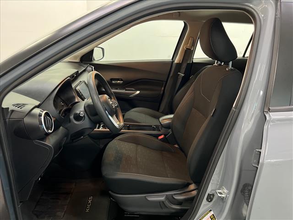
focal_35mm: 26
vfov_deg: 53.1
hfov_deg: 67.3
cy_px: 110
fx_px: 220
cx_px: 146
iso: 500
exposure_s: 1/40
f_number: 1.5
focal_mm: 5.7
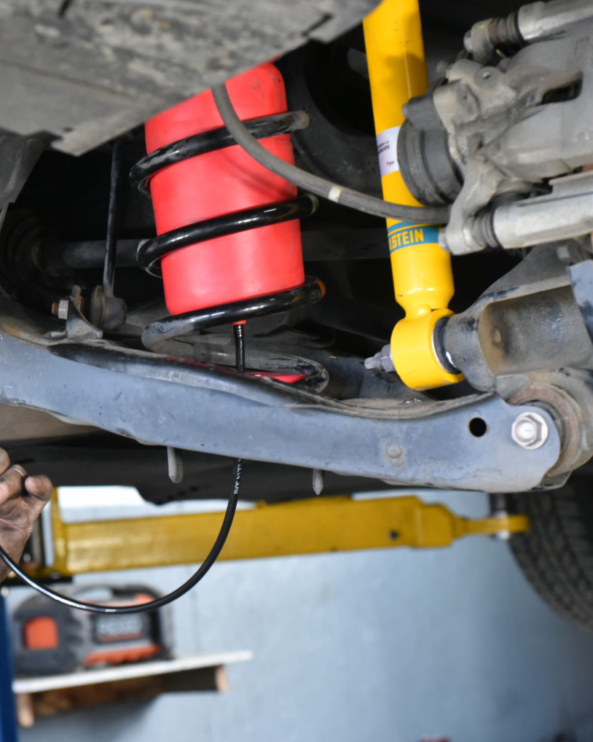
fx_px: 1865
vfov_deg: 22.5
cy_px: 370
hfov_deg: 17.9
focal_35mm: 85
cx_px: 103
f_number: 8
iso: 3200
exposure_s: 1/160
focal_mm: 60
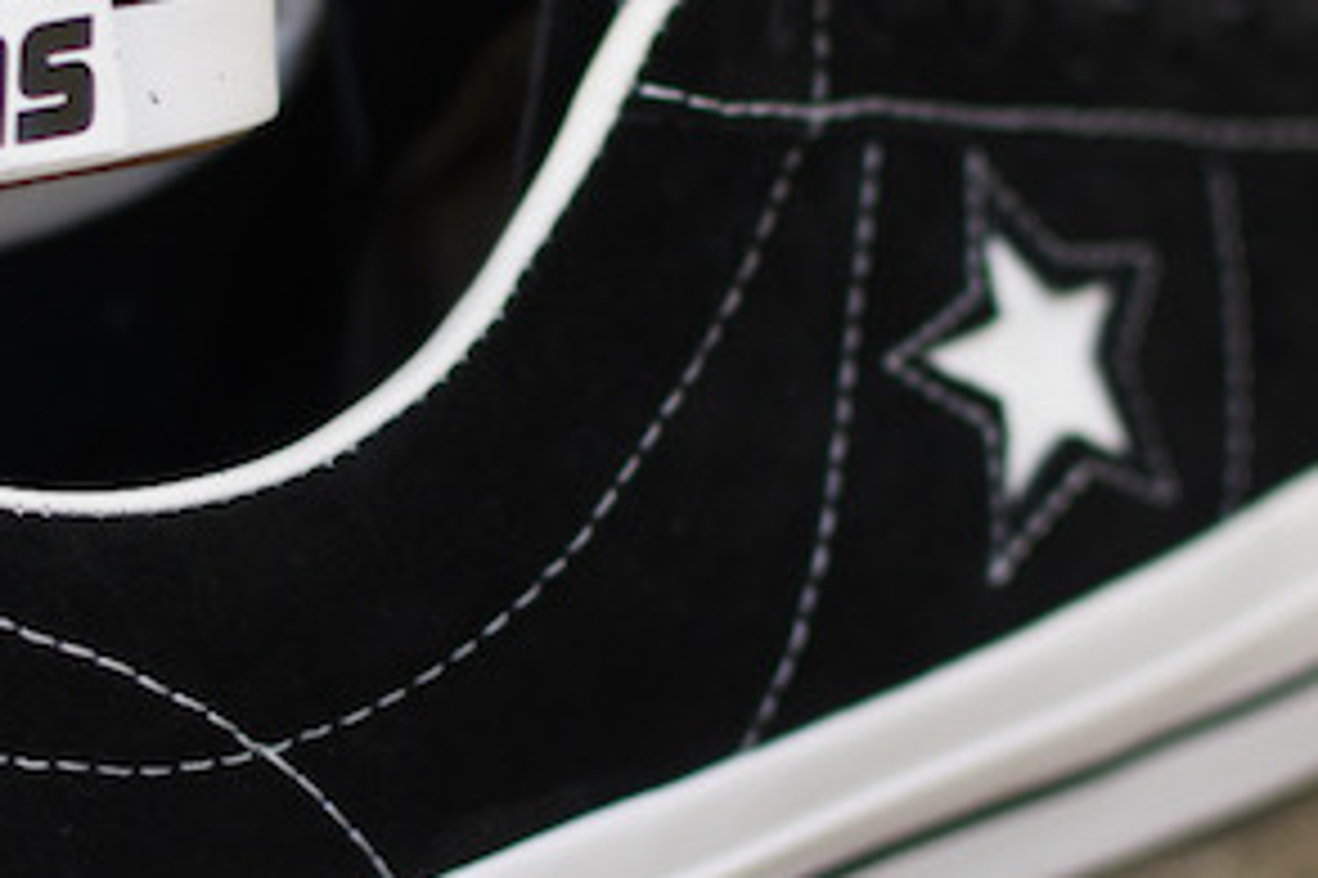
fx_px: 5911
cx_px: 472
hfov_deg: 12.7
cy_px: 198
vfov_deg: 8.5
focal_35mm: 162
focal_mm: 35
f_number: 1.8
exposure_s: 1/1000
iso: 200
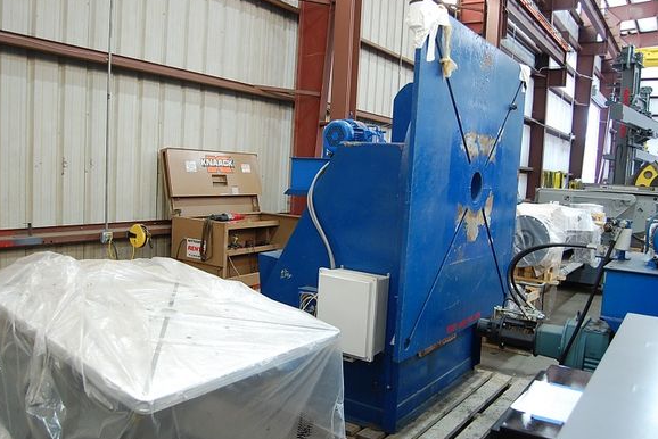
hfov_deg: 62.7
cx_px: 330
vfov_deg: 44.3
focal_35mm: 30
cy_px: 218
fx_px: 540
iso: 560
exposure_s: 1/30
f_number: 3.5
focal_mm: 19
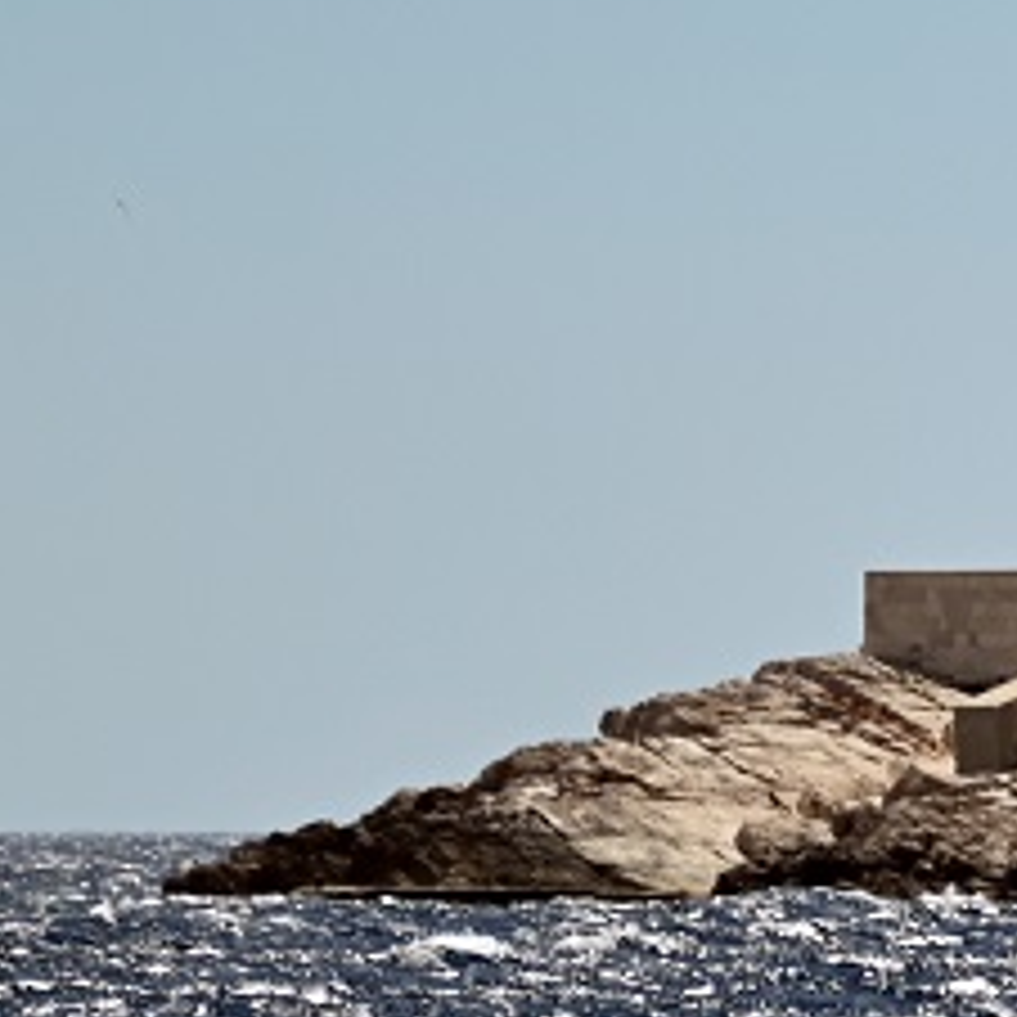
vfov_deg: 1.2
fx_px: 48762
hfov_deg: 1.2
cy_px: 439
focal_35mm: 1467
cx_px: 1881
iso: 100
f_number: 6.3
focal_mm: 300
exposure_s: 1/1250
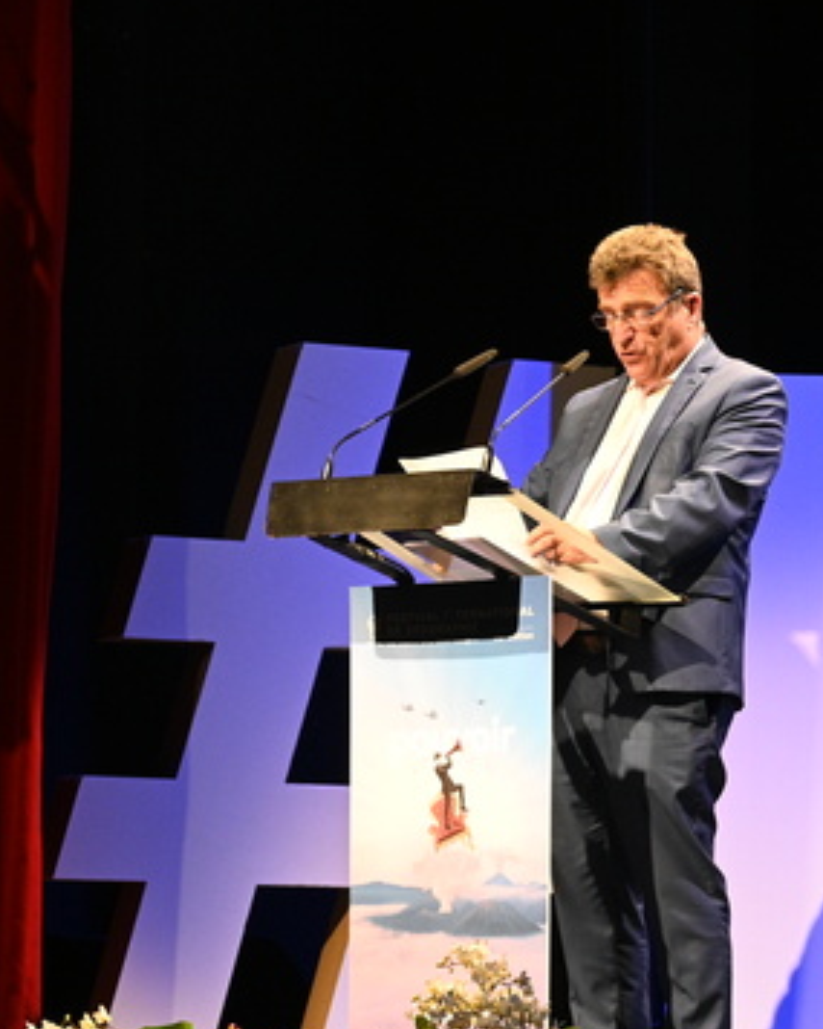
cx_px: 1048
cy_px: 720
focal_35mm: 167
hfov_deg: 9.1
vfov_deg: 11.5
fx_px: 5082
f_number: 6.3
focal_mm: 80
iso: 3200
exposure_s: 1/125
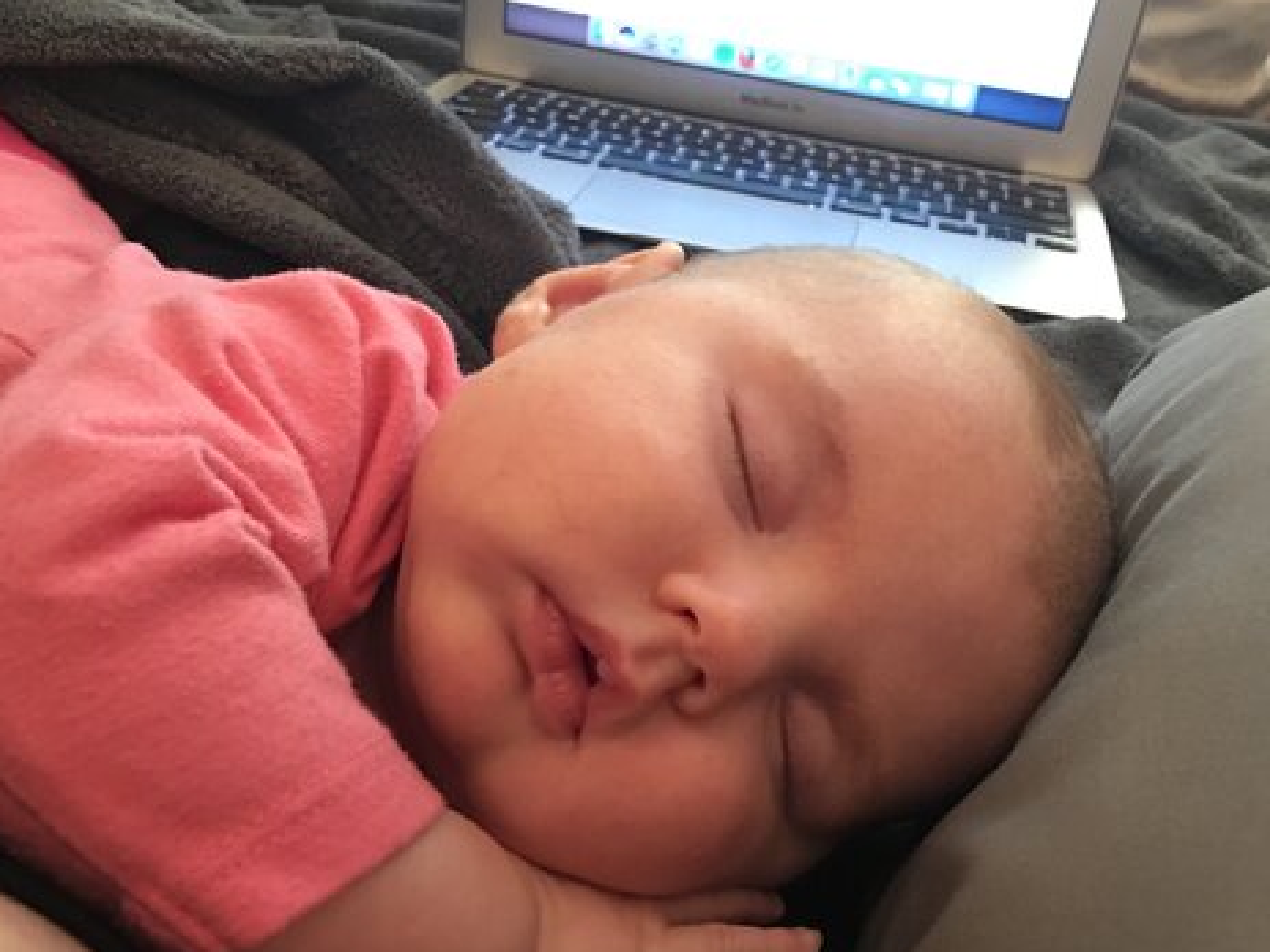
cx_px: 635
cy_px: 585
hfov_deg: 46.8
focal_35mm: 40
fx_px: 1468
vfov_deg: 35.8
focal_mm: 4.15
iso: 160
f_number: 2.2
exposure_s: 1/4
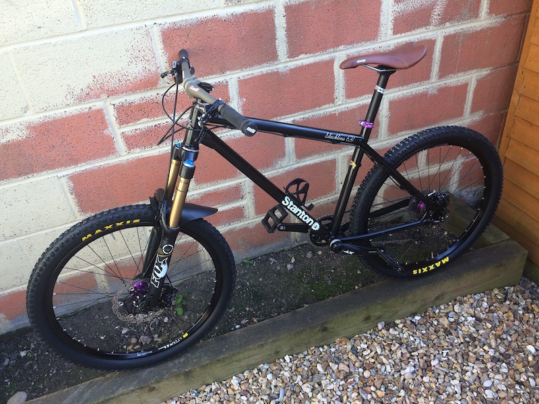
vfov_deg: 48.2
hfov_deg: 61.7
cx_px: 270
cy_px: 202
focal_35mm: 29
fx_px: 452
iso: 32
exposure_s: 1/162
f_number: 2.2
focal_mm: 4.15
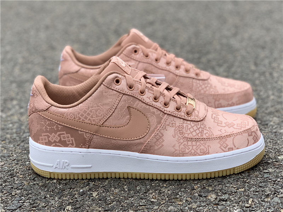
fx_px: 425
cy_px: 106
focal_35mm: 52
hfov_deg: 36.8
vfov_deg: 28.0
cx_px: 142
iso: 25
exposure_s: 1/122
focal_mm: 6
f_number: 2.4
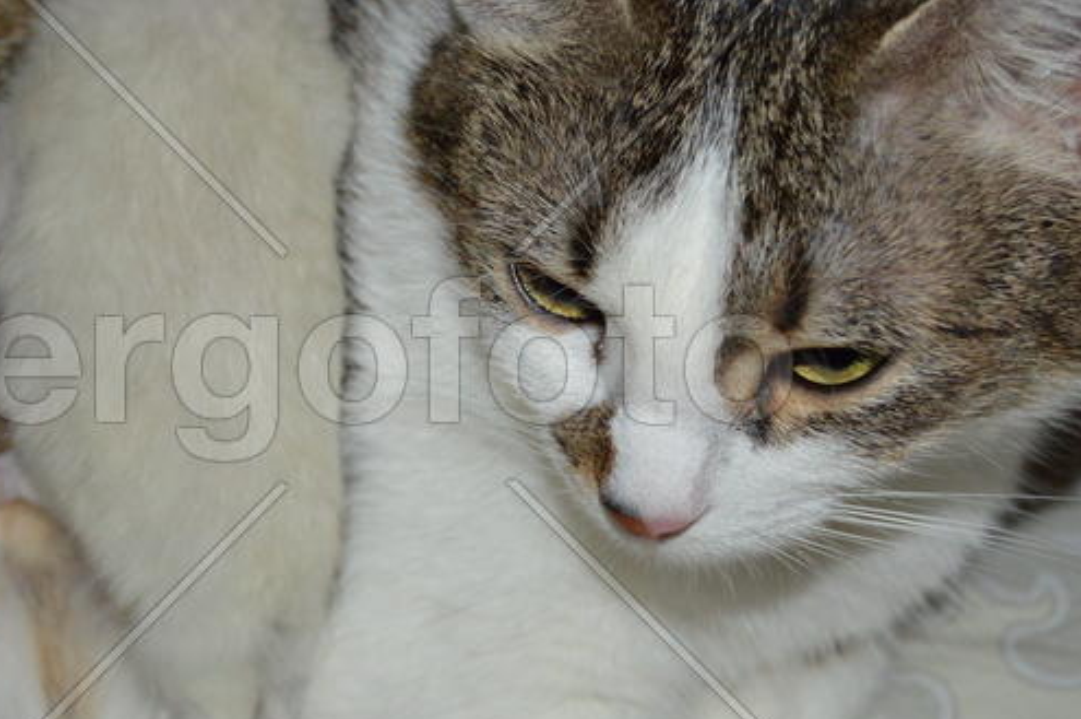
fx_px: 2700
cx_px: 399
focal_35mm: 90
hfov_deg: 22.6
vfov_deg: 15.2
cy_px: 369
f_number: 4.5
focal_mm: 34
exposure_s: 1/60
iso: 1250
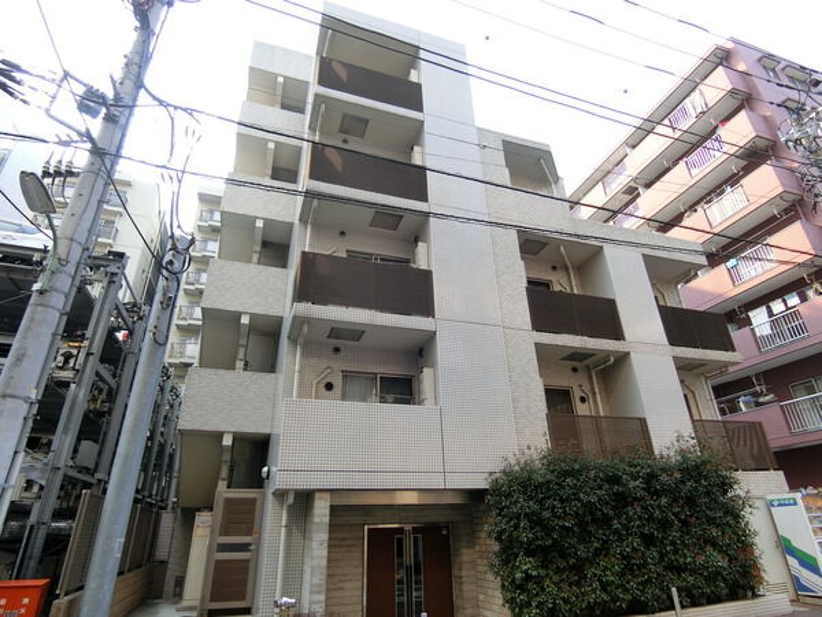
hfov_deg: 84.7
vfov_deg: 68.7
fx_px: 451
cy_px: 308
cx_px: 411
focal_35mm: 19
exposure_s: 1/250
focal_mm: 4.06
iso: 80
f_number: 2.7
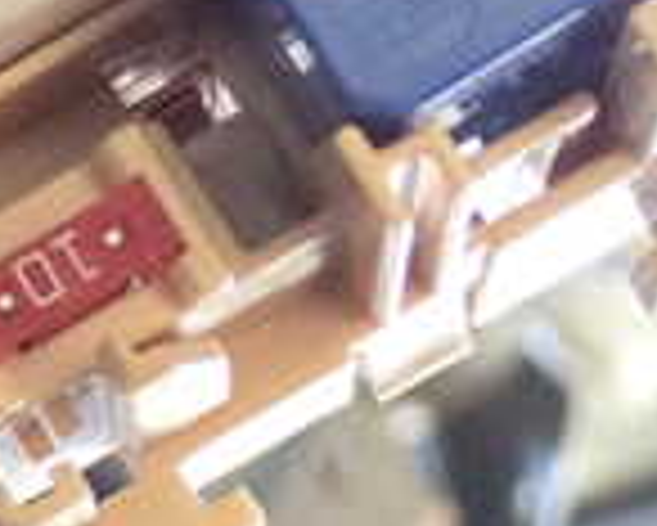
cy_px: 117
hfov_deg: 8.0
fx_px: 4534
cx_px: -468
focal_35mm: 233
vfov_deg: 6.6
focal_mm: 10.35
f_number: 3.5
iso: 1600
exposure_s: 1/125
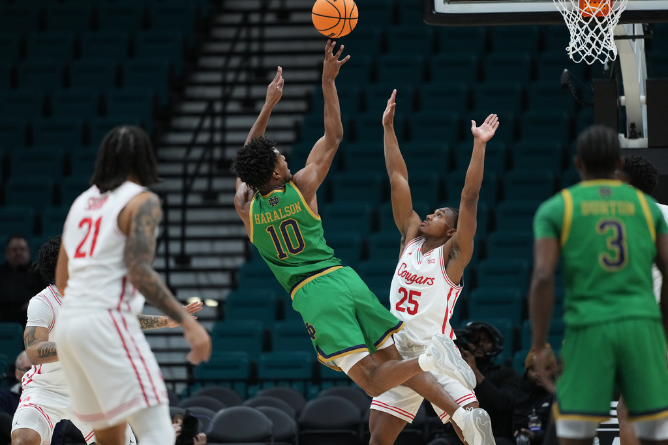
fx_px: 5567
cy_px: 222
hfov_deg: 6.9
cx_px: 334
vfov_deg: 4.6
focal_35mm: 300
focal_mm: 300
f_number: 2.8
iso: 3200
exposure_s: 1/1600
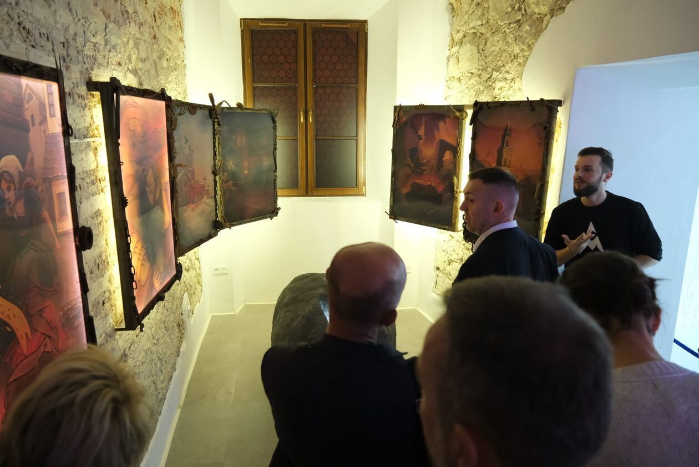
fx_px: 466
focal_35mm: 24
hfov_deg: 73.7
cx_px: 350
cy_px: 234
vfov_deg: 53.2
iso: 3200
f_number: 2.8
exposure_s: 1/58
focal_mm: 16
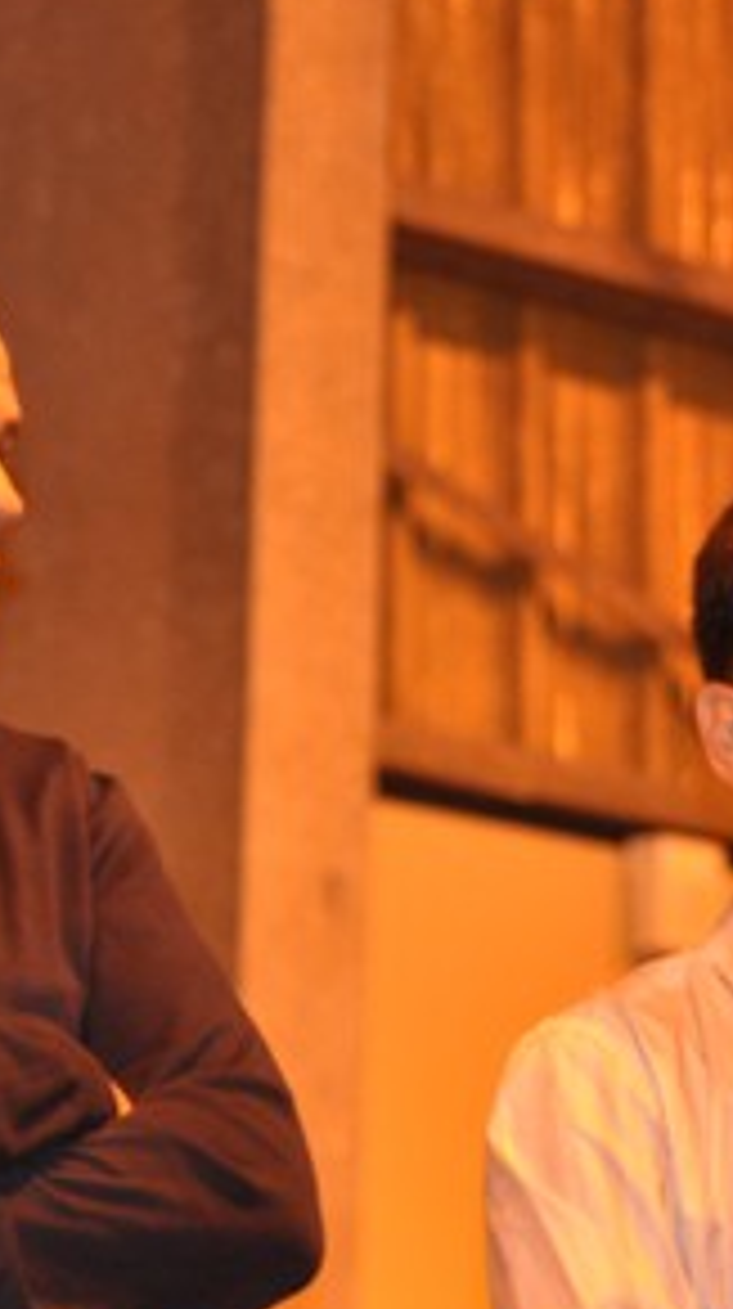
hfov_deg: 5.0
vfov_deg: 8.9
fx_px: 8389
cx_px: 162
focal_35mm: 242
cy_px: 677
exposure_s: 1/60
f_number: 4
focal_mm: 70
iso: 720
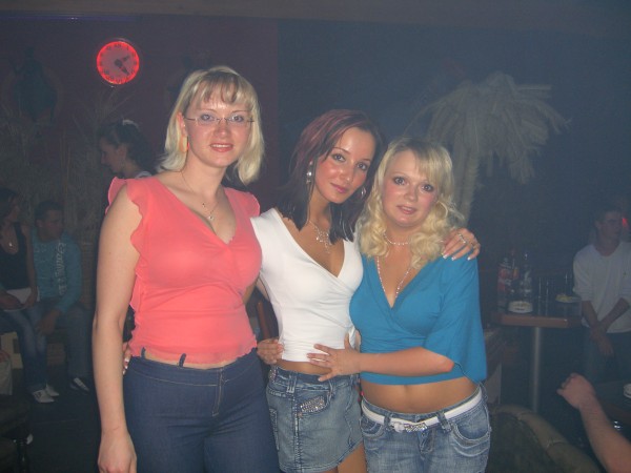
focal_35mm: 38
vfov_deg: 37.7
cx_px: 316
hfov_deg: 49.0
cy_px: 236
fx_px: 693
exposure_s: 1/60
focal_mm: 7.9
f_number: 2.8
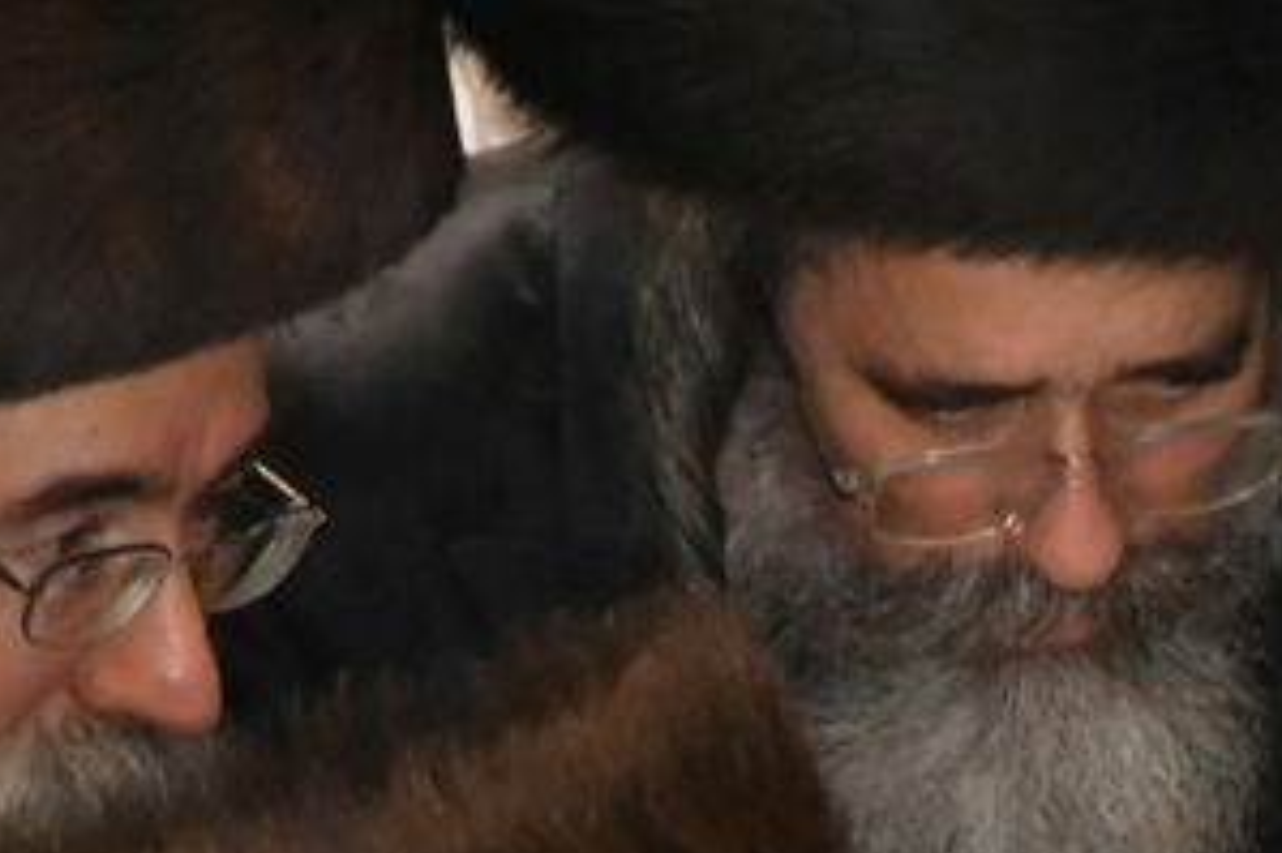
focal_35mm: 1407
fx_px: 50075
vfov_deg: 1.0
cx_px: 1351
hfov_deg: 1.5
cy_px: 1584
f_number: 10
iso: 7200
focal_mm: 300
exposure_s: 1/250
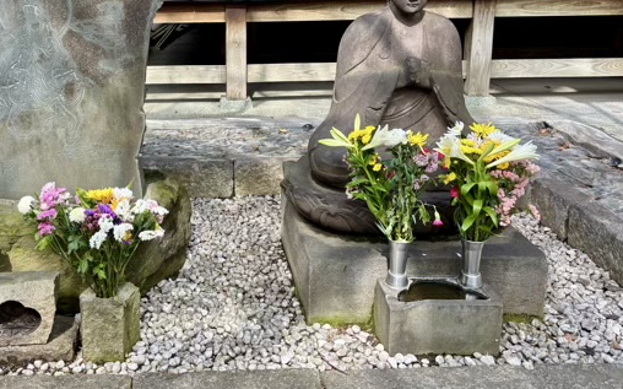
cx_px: 199
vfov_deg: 32.9
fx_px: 645
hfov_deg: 50.5
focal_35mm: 38
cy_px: 95
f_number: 1.6
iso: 50
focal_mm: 5.96
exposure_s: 1/274
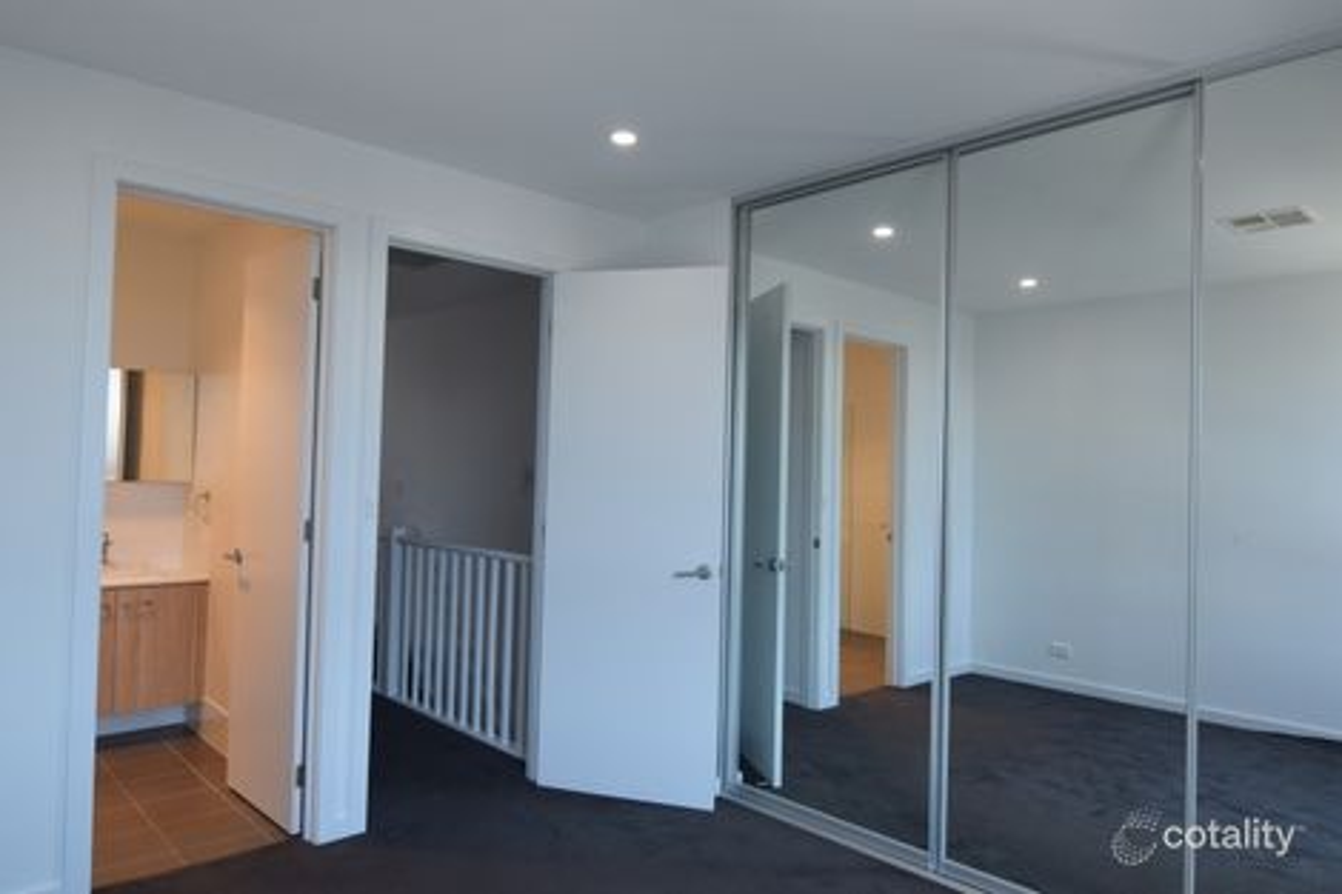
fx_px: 838
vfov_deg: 56.1
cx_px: 671
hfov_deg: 77.3
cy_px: 447
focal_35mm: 22
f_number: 6.3
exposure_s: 1/160
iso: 400
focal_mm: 15
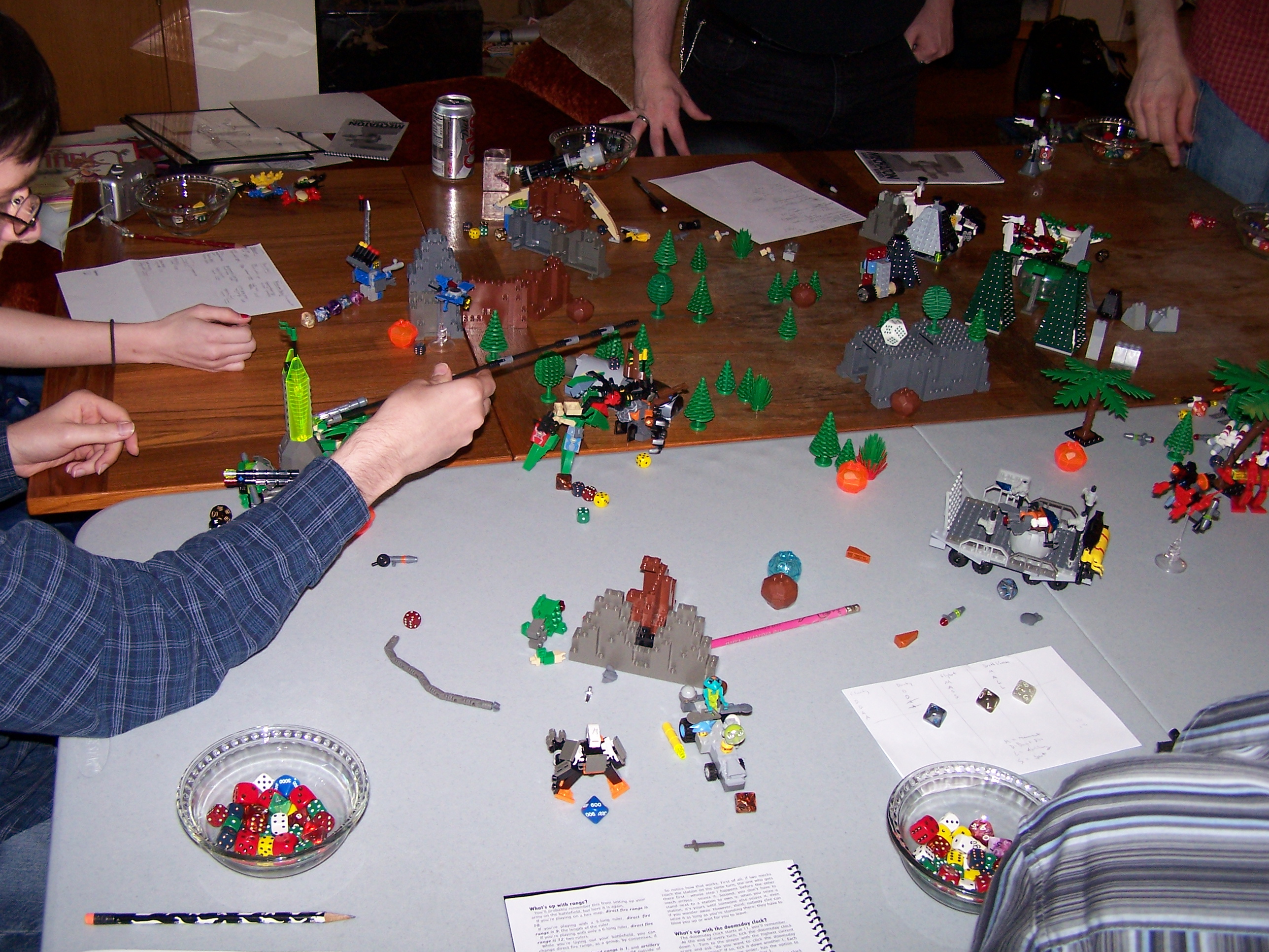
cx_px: 634
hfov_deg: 49.0
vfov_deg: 37.7
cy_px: 476
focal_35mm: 38
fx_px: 1393
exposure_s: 1/60
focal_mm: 6.3
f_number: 2.8
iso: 140
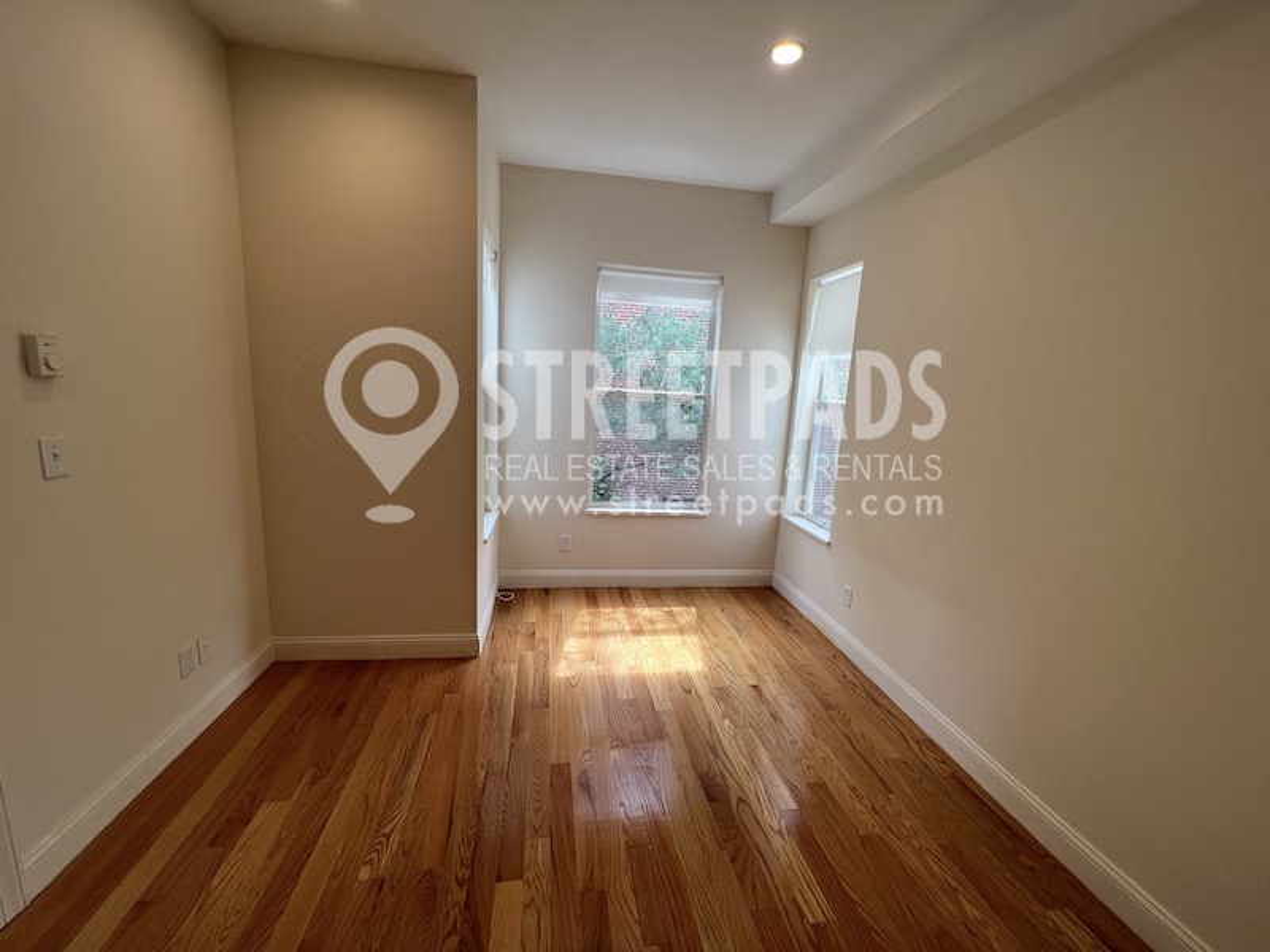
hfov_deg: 106.2
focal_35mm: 13
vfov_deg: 89.9
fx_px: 477
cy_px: 476
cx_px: 635
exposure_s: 1/120
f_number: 1.8
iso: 40
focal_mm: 1.57
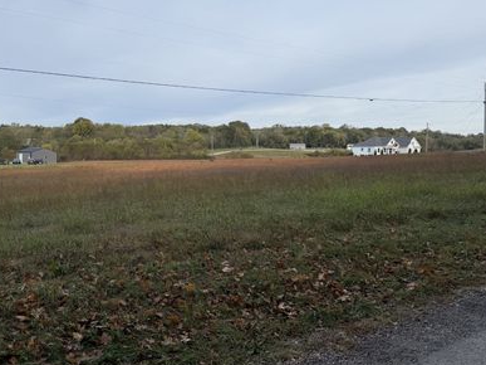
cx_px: 176
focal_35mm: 31
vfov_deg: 45.3
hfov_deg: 57.5
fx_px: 435
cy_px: 153
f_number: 1.78
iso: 80
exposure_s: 1/2232
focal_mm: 6.76
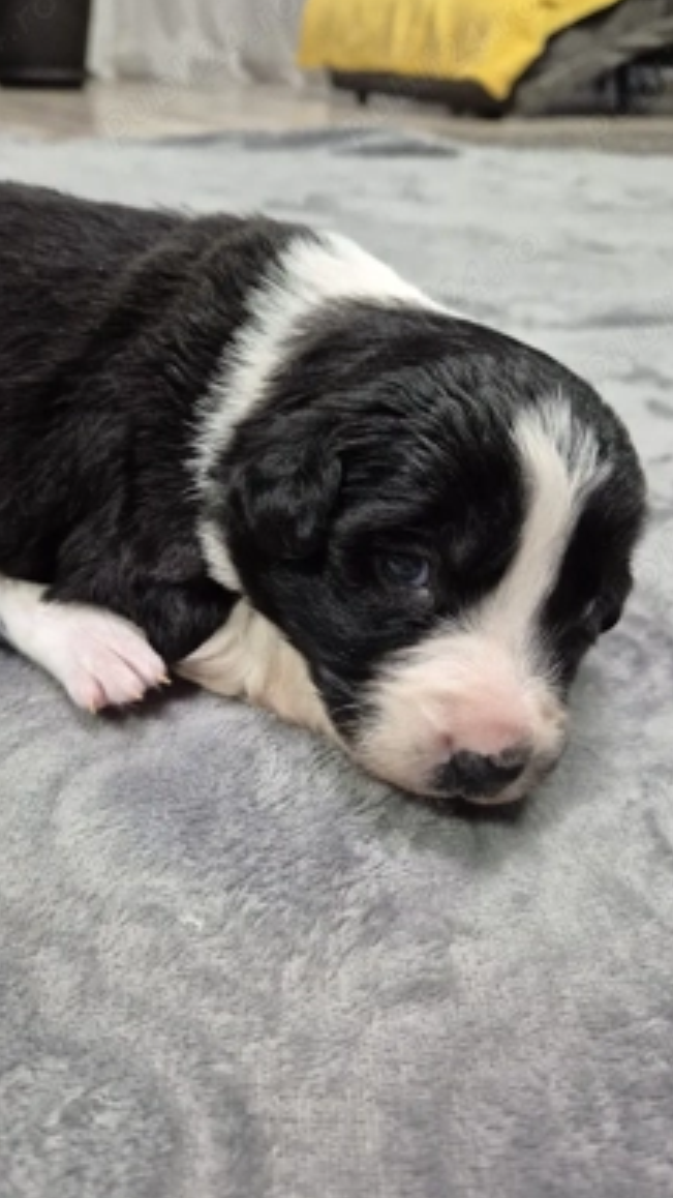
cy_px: 587
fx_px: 825
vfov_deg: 71.9
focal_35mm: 26
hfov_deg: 44.1
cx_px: 261
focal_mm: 5.4
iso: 640
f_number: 1.8
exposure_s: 1/100
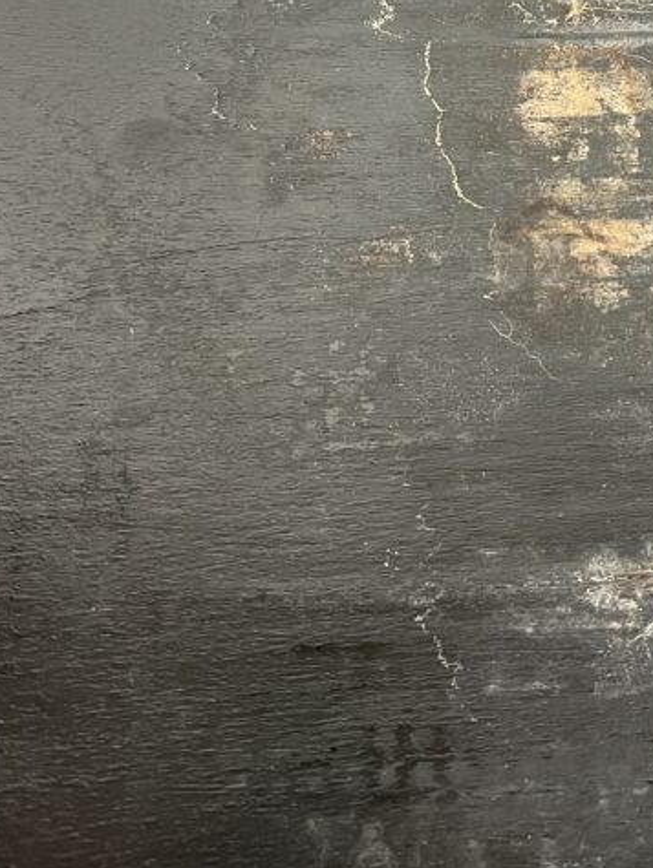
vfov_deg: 32.7
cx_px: 532
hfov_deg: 25.6
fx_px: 1407
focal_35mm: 56
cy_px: 101
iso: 320
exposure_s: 1/60
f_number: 1.5
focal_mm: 5.7
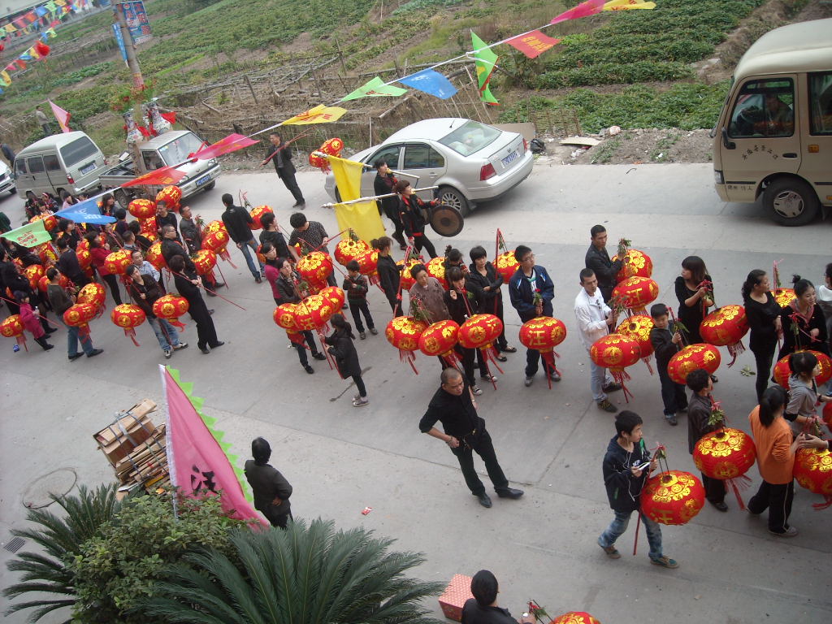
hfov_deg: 52.6
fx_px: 841
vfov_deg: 40.7
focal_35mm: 35
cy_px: 312
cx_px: 416
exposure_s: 1/228
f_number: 2.8
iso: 64
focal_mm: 5.7
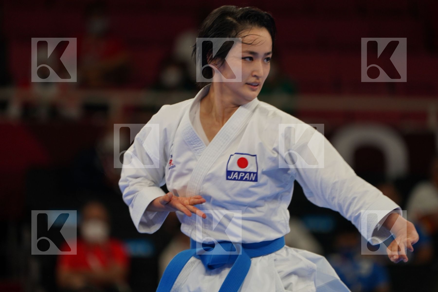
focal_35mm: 400
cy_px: 146
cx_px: 219
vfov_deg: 3.4
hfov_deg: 5.2
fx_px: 4866
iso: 800
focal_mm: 400
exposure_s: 1/500
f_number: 5.6
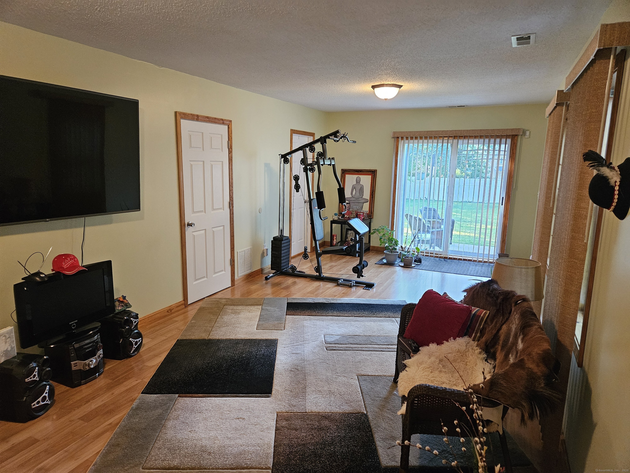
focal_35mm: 23
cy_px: 236
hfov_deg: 73.9
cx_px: 315
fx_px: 419
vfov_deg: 58.9
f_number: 1.8
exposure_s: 1/120
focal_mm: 5.4
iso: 640
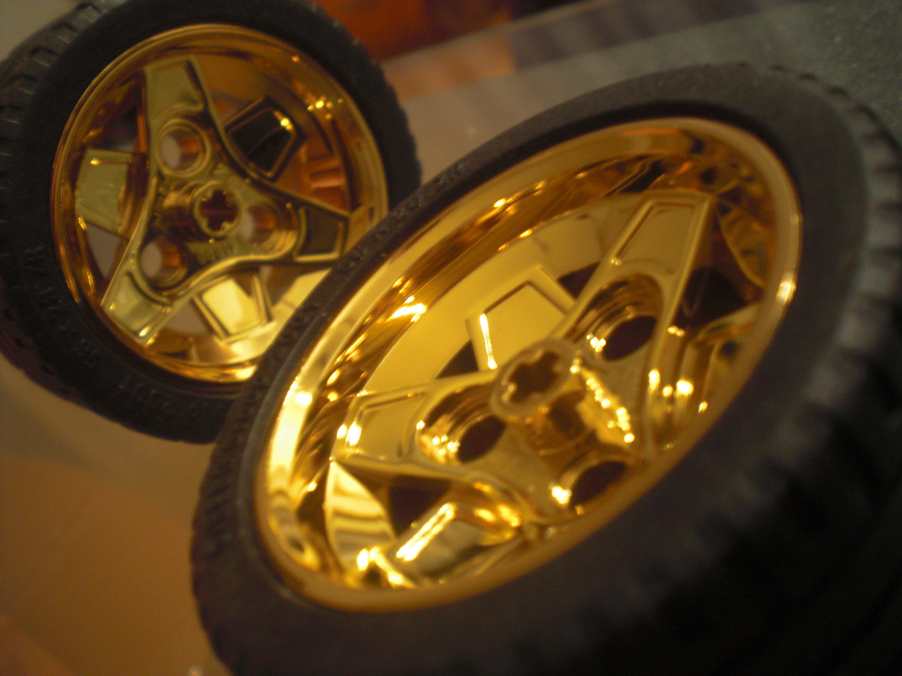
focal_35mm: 38
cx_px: 451
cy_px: 338
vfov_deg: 37.7
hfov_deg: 49.0
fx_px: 990
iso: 200
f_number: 3.1
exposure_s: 1/2
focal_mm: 6.3
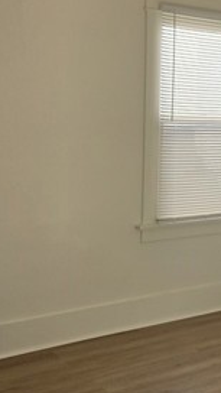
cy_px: 181
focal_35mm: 59
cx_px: 195
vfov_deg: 35.4
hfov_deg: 20.0
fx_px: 615
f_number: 1.8
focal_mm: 5.4
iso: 25
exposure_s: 1/260
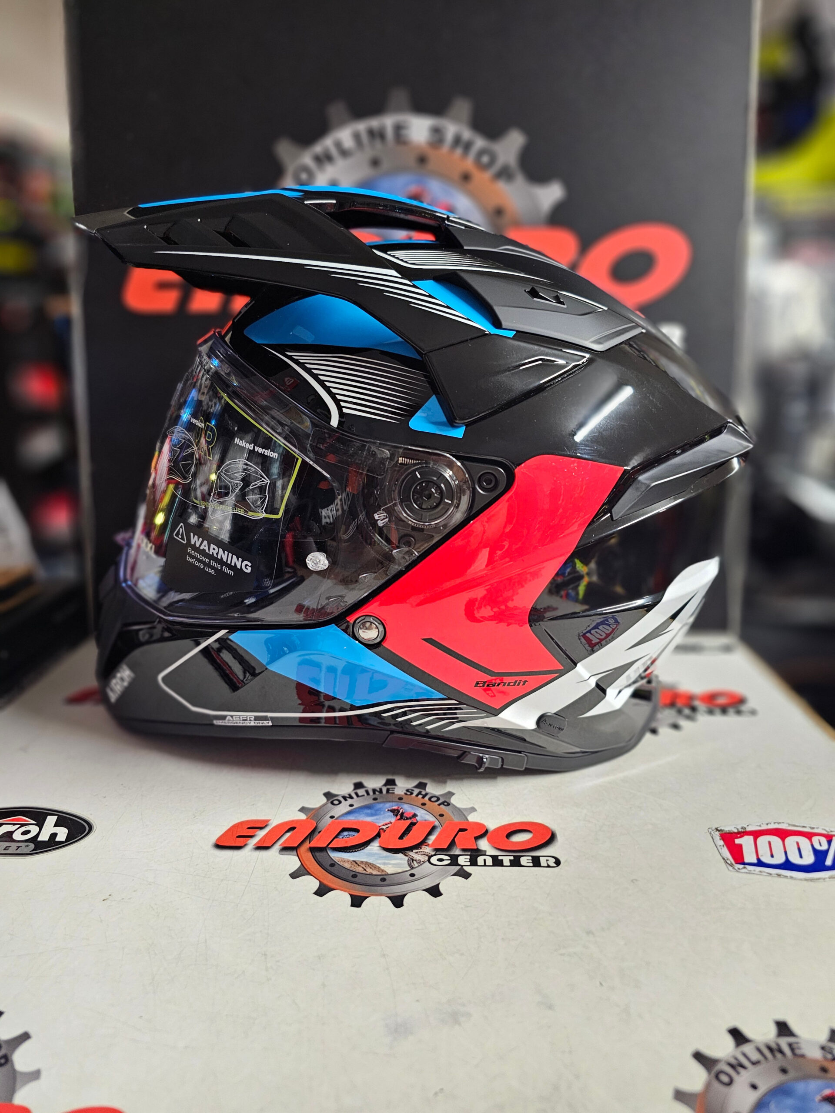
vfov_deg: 73.9
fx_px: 740
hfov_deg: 58.9
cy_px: 556
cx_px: 418
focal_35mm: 23
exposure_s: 1/50
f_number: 1.7
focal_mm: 6.3
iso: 500
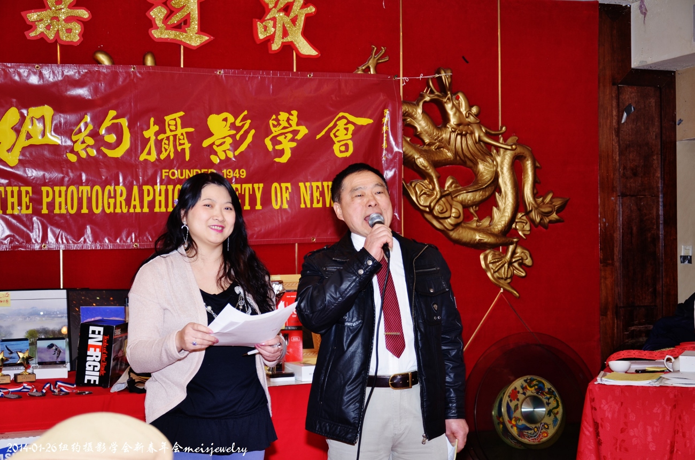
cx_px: 348
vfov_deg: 23.7
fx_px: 1098
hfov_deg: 35.1
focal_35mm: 57
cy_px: 230
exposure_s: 1/60
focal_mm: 38
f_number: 4.5
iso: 200
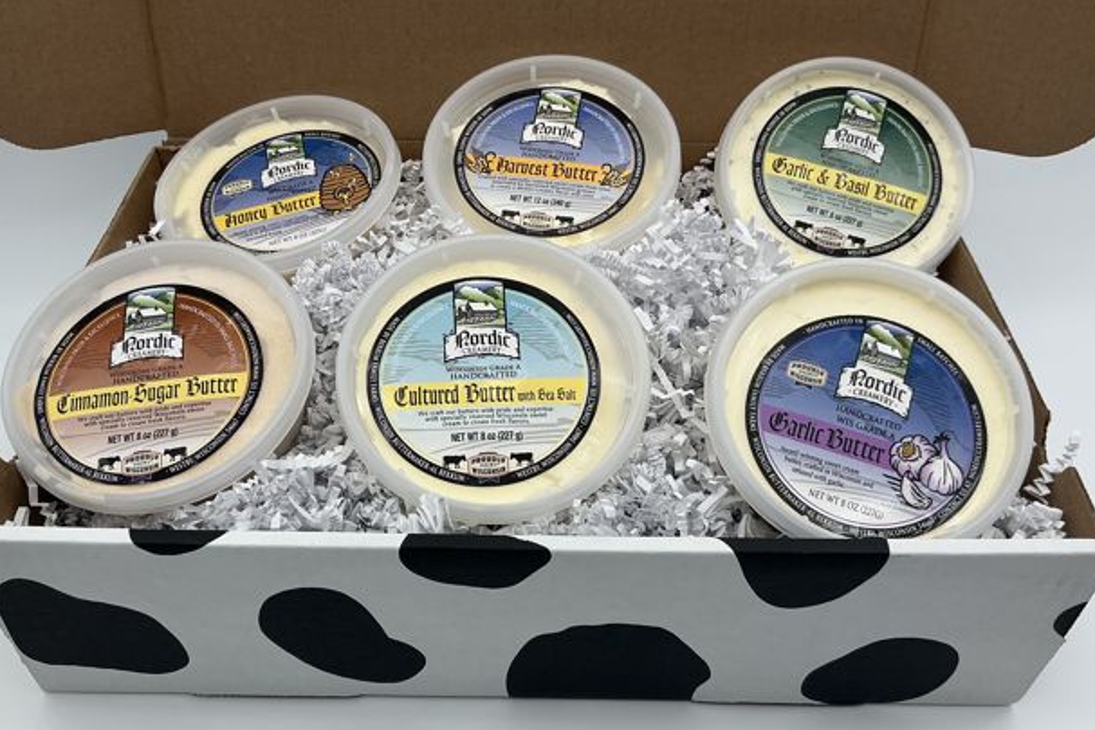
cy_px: 433
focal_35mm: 32
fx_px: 974
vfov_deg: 41.0
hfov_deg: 58.7
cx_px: 510
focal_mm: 3
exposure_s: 1/370
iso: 25
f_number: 1.8
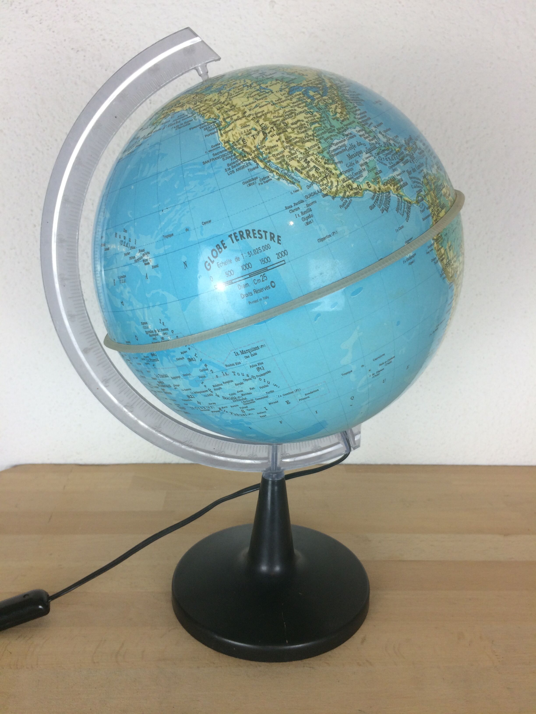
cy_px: 357
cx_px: 268
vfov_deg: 61.7
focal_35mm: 29
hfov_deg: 48.2
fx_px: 599
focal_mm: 4.15
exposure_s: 1/50
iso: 40
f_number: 2.2
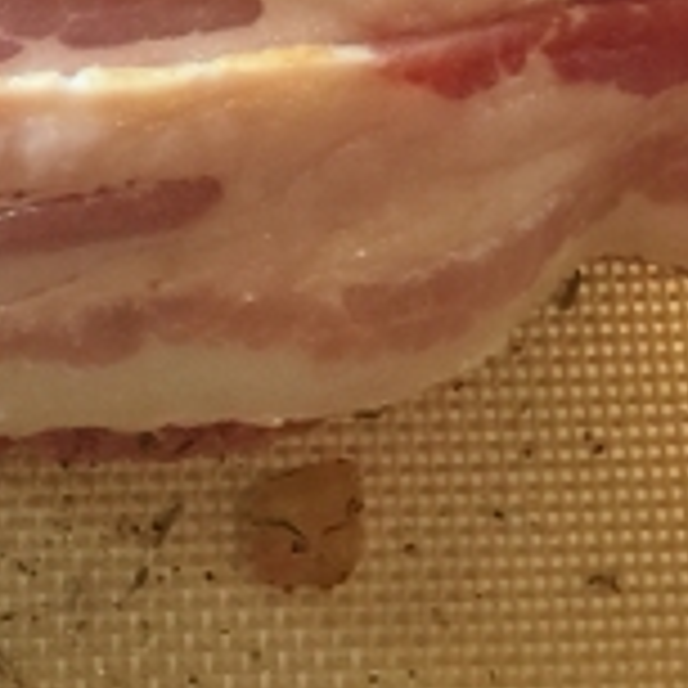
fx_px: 2451
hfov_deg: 15.8
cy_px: -755
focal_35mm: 109
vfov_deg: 13.4
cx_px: 103
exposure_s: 1/40
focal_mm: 4.15
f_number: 2.2
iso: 32
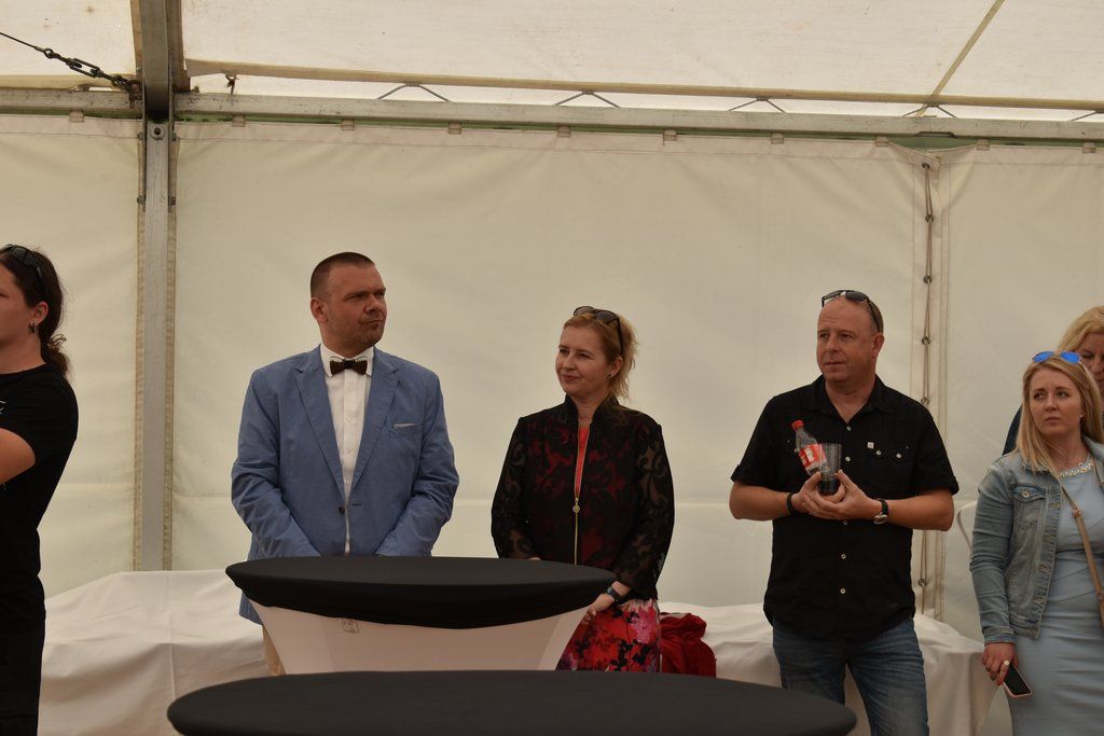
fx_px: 2530
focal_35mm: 82
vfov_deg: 16.6
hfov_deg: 24.6
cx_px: 552
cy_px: 368
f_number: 6.3
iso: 100
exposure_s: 1/160
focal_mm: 55
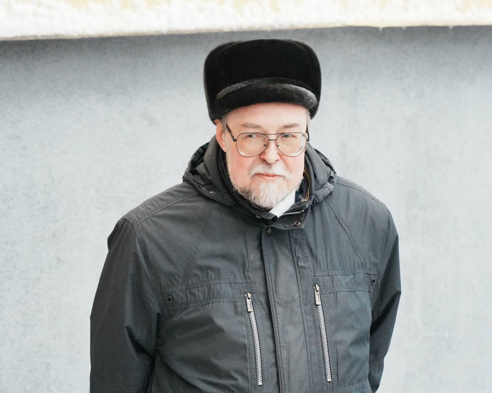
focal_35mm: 186
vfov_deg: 8.3
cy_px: 196
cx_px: 252
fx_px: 2709
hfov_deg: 10.4
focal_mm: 164
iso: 6400
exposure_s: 1/40
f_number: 9
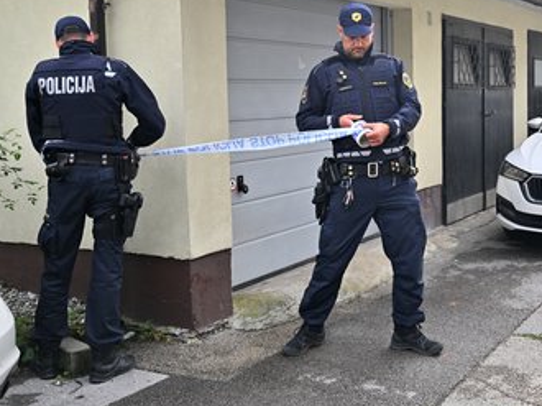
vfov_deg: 28.4
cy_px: 144
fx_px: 798
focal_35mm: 51
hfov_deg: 36.6
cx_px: 406
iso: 500
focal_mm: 35
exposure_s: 1/1600
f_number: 4.5
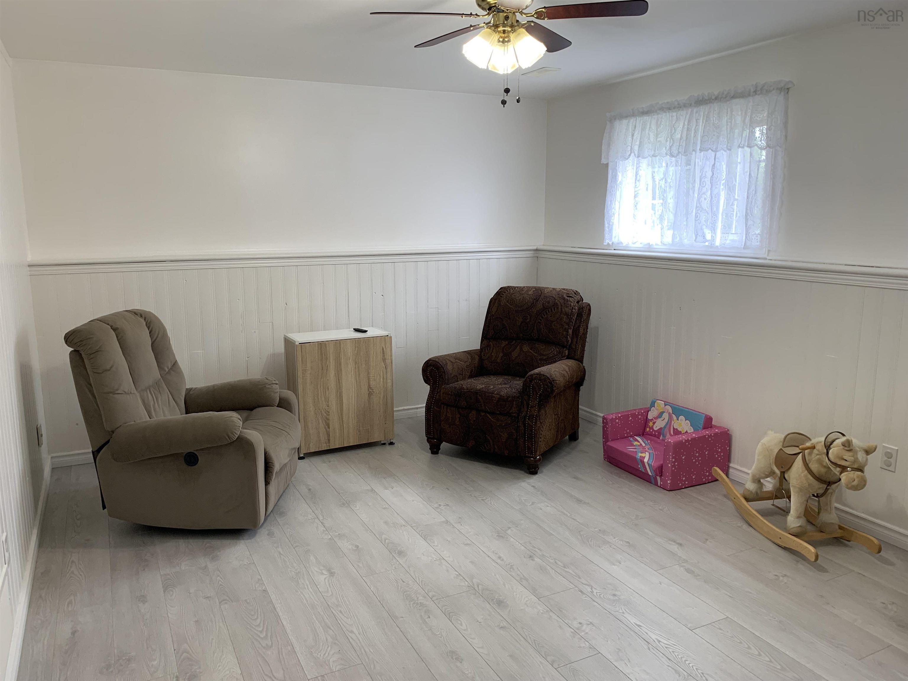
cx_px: 454
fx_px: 682
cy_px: 340
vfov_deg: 53.1
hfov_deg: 67.3
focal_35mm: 26
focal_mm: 4.25
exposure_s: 1/60
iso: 64
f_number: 1.8
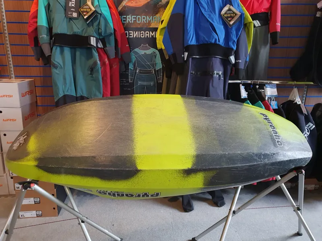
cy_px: 120
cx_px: 161
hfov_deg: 67.3
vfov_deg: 53.1
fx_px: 242
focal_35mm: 26
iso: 320
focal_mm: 4.32
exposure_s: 1/50
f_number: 1.5
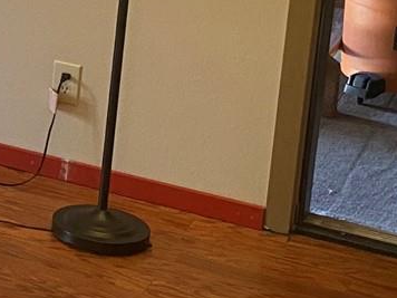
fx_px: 1342
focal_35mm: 117
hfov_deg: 14.2
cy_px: -71
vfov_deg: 12.3
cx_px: -385
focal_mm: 4.25
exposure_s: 1/60
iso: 250
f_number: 1.8
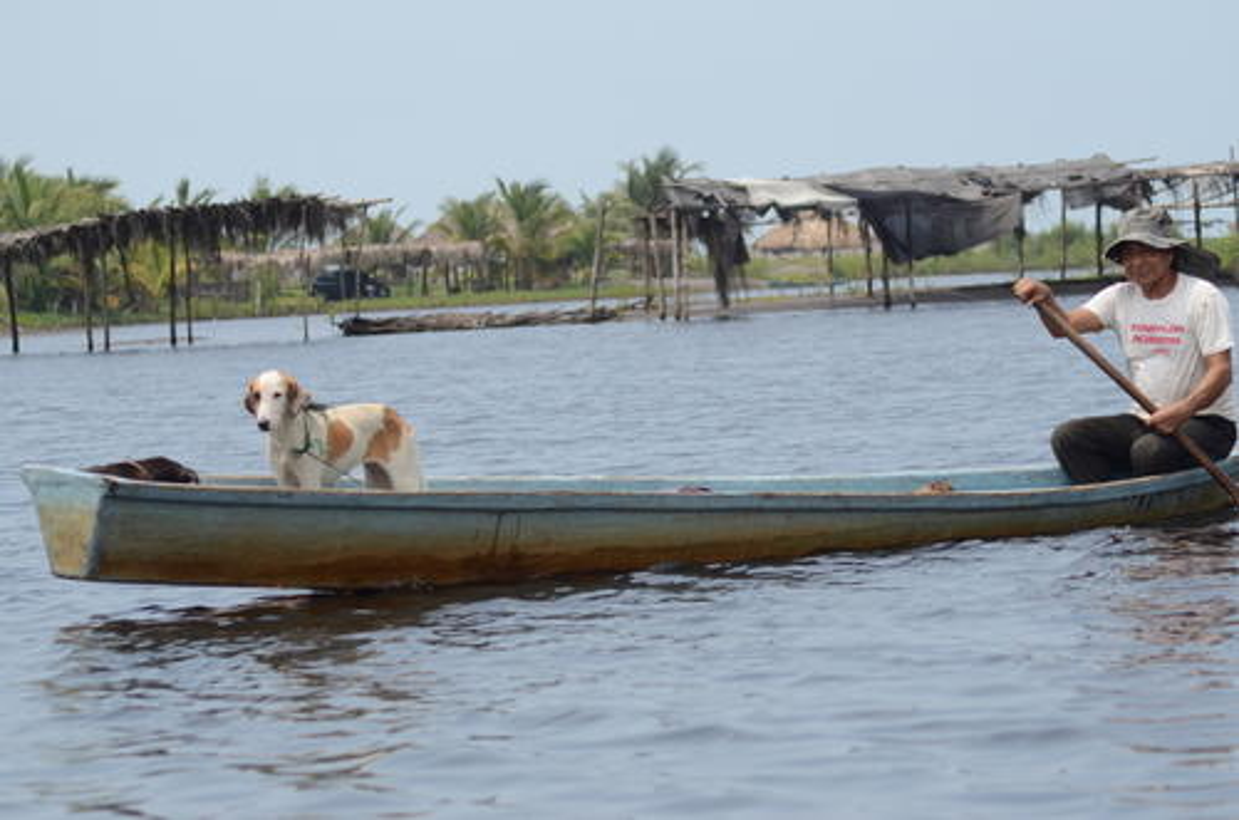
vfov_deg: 9.1
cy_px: 410
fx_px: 5151
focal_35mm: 150
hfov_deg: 13.7
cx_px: 620
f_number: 5.6
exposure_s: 1/2000
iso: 400
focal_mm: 100
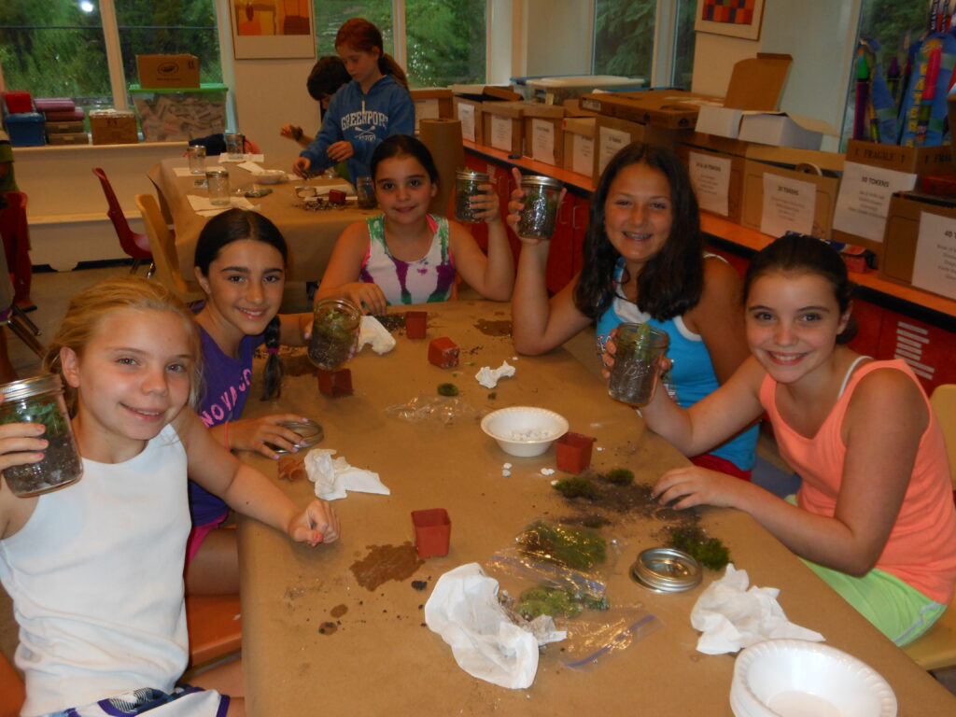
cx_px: 478
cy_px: 358
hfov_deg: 55.4
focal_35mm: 33
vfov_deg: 42.9
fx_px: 911
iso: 200
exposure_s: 1/30
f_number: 3.5
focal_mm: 6
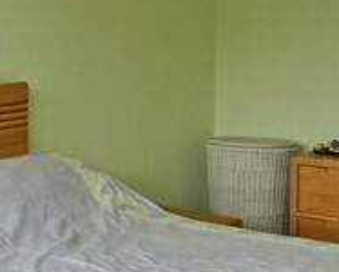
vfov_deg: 19.8
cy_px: 72
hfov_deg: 24.4
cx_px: 83
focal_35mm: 77
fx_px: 773
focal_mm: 10
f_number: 4
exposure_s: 1/160
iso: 200
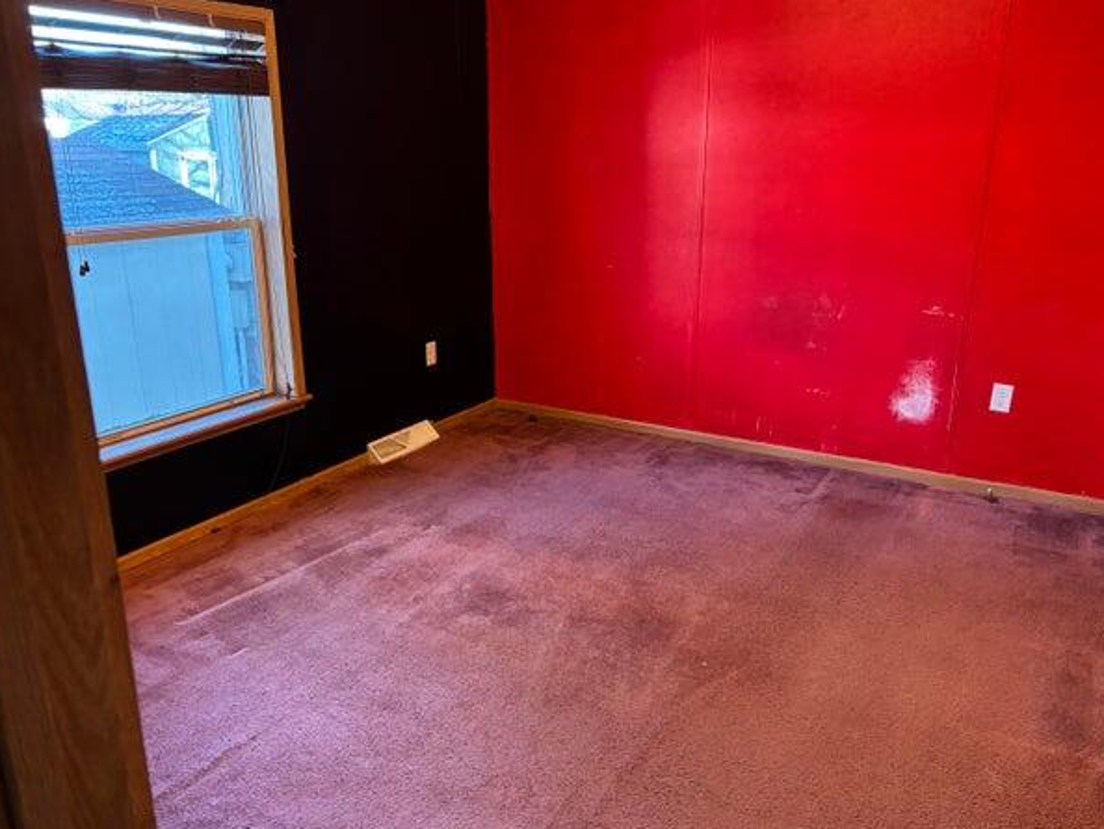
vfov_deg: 49.8
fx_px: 893
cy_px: 401
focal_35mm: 28
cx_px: 545
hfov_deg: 63.4
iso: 400
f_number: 1.6
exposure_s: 1/60
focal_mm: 5.96
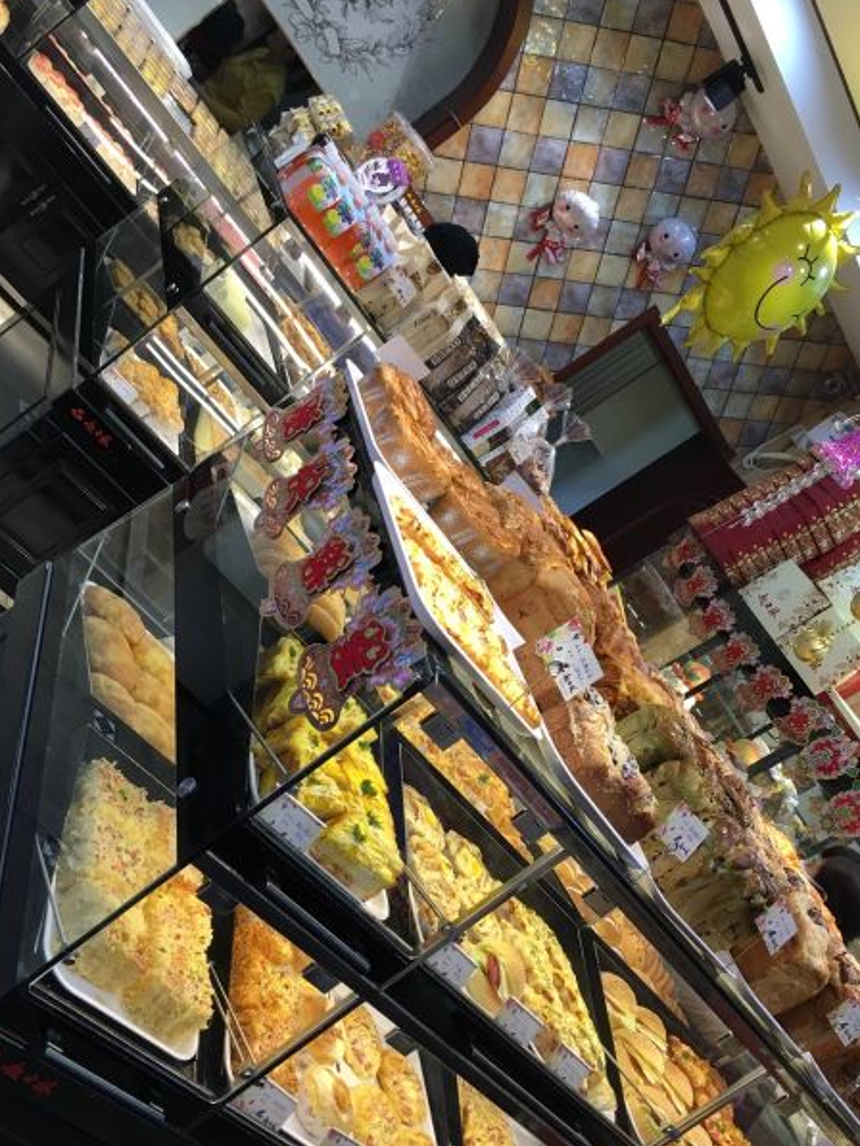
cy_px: 620
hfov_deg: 41.8
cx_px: 394
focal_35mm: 34
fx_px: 1126
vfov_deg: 53.9
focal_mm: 4.15
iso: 50
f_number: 2.2
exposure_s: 1/33
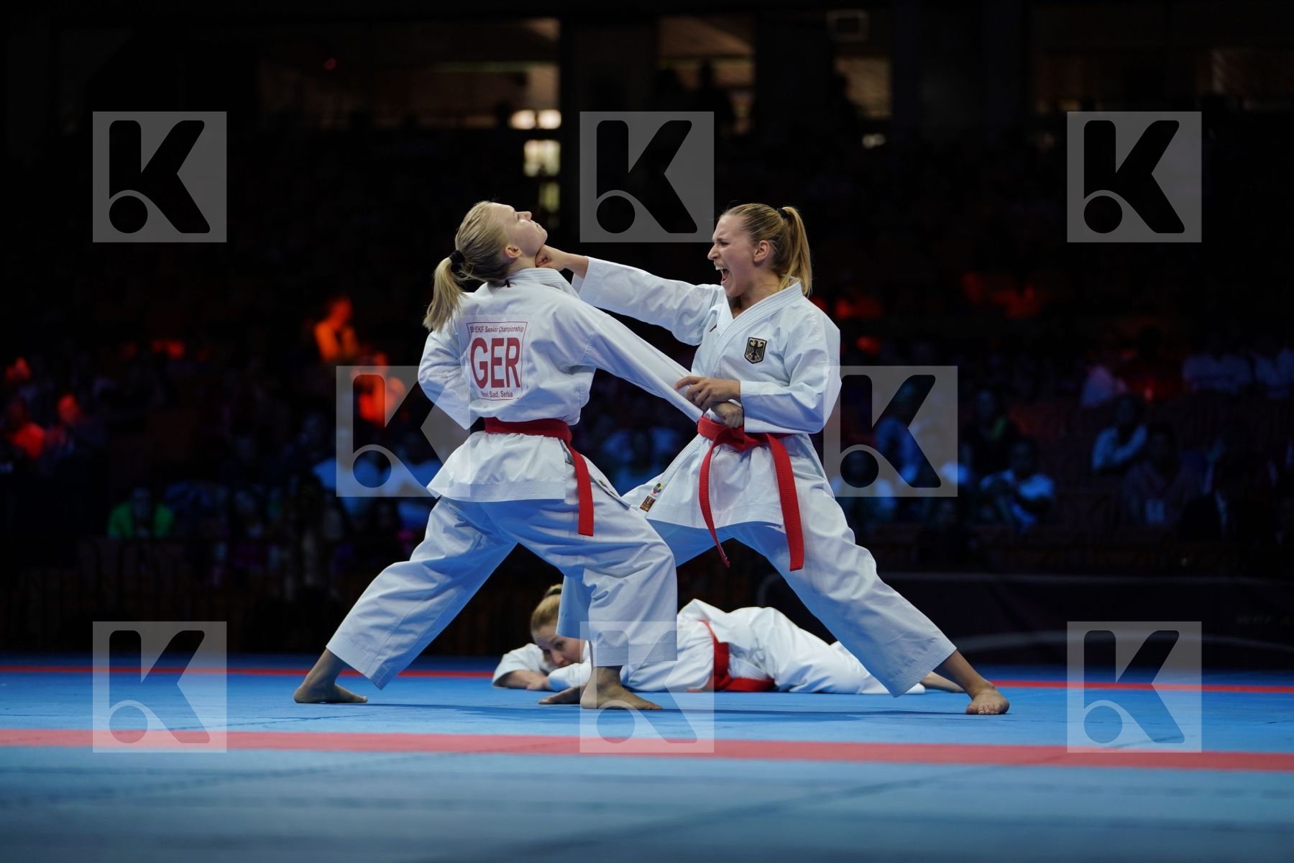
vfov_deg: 11.1
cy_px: 432
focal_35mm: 124
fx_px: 4457
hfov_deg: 16.5
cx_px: 647
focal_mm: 124
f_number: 2.8
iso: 400
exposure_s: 1/500
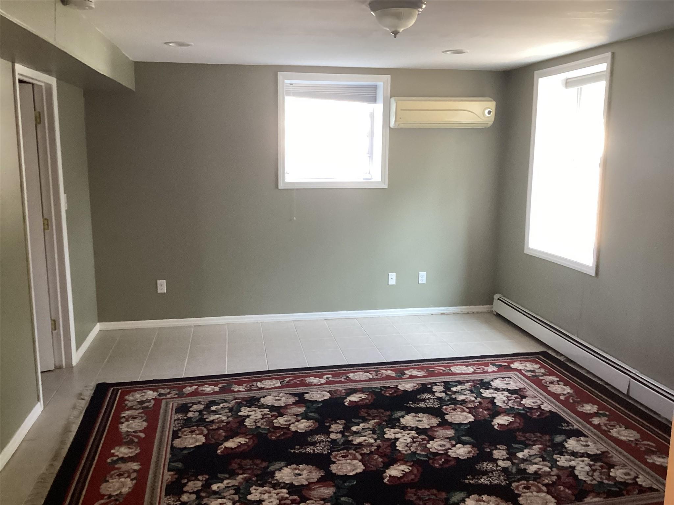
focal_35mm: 31
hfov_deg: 58.4
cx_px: 337
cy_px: 252
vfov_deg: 45.4
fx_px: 604
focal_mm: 3.3
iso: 160
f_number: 2.4
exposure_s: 1/60
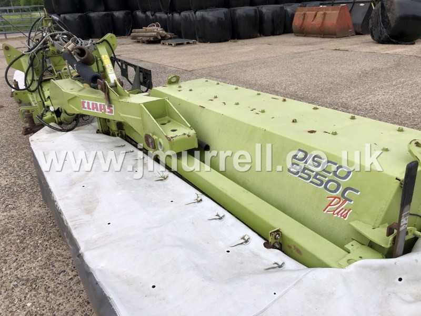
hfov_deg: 63.4
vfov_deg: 49.7
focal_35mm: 28
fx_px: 341
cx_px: 210
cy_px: 158
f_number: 1.8
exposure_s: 1/1453
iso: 20
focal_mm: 3.99
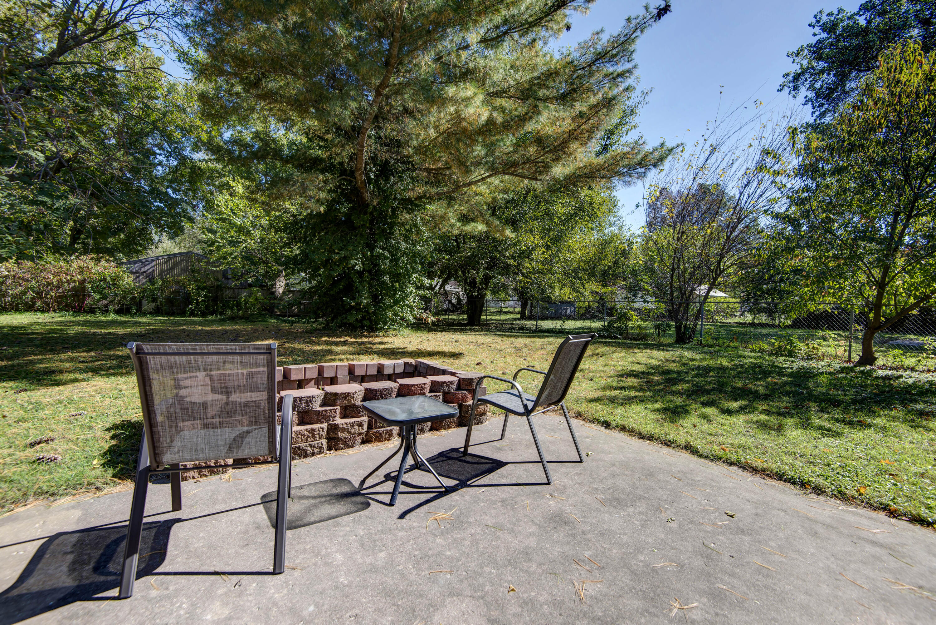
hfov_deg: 96.7
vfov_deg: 73.8
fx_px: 416
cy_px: 312
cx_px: 468
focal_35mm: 16
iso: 100
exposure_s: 1/250
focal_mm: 16
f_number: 6.3
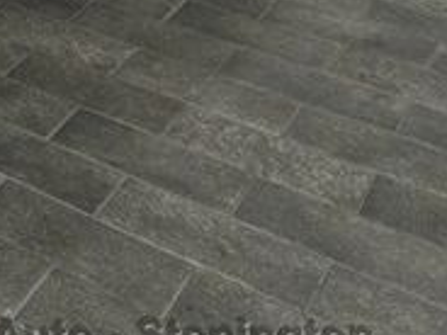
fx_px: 1033
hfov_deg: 19.3
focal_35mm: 80
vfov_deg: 16.5
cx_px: -323
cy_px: -194
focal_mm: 5.4
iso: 100
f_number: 1.8
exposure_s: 1/120
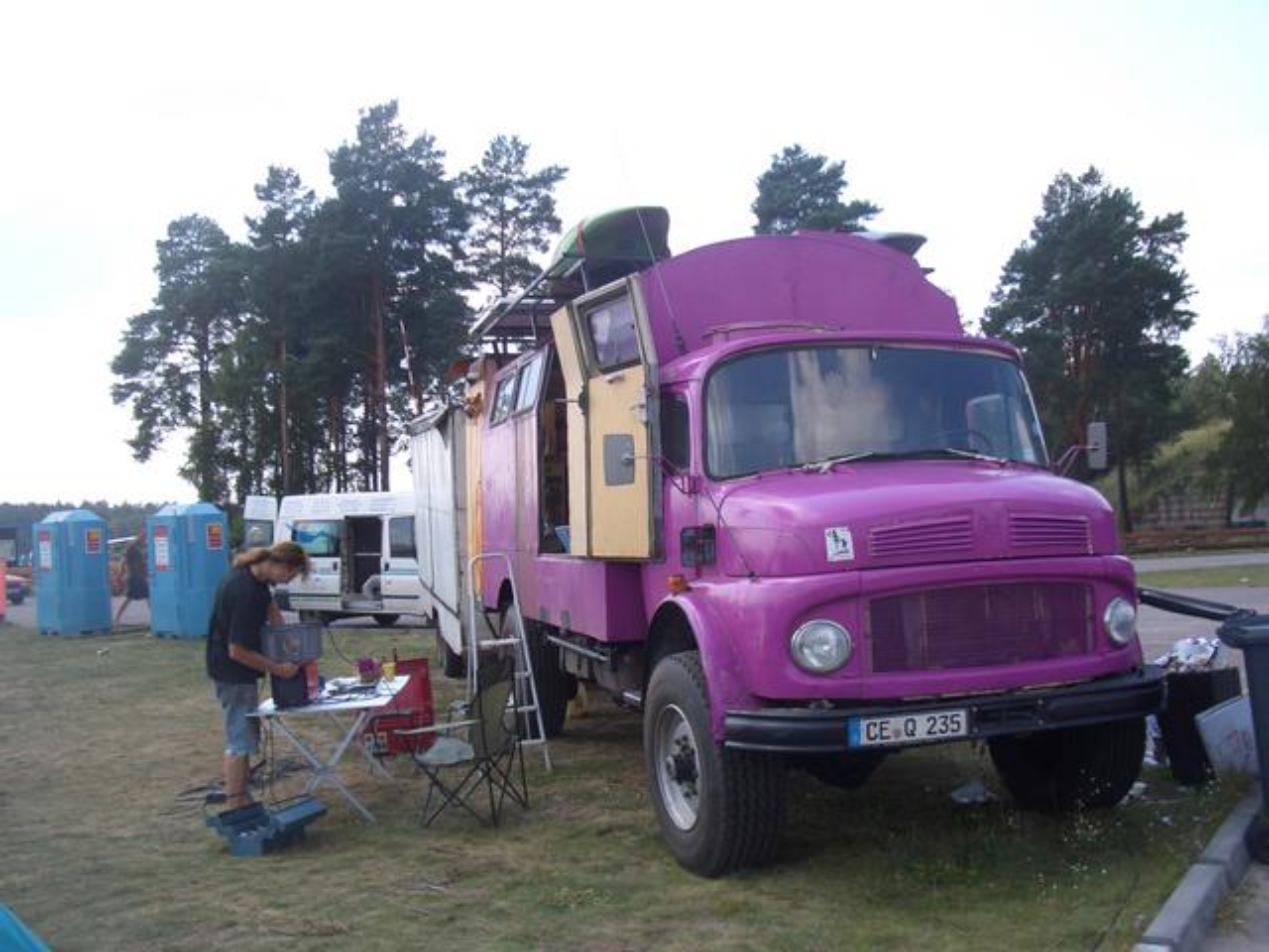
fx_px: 1283
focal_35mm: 35
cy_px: 476
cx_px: 634
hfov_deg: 52.6
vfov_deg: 40.7
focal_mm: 5.8
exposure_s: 1/200
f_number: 4.3
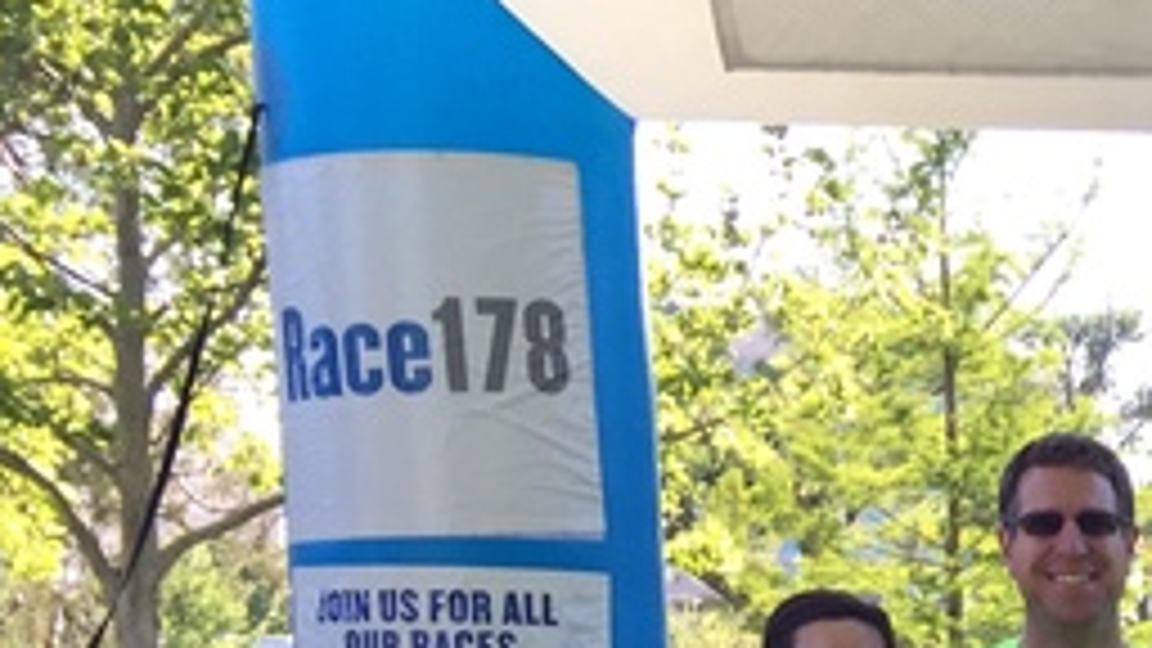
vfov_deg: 12.7
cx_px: 1575
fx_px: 2719
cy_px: 1062
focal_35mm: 89
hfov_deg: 21.2
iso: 32
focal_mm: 4.15
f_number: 2.2
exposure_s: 1/255
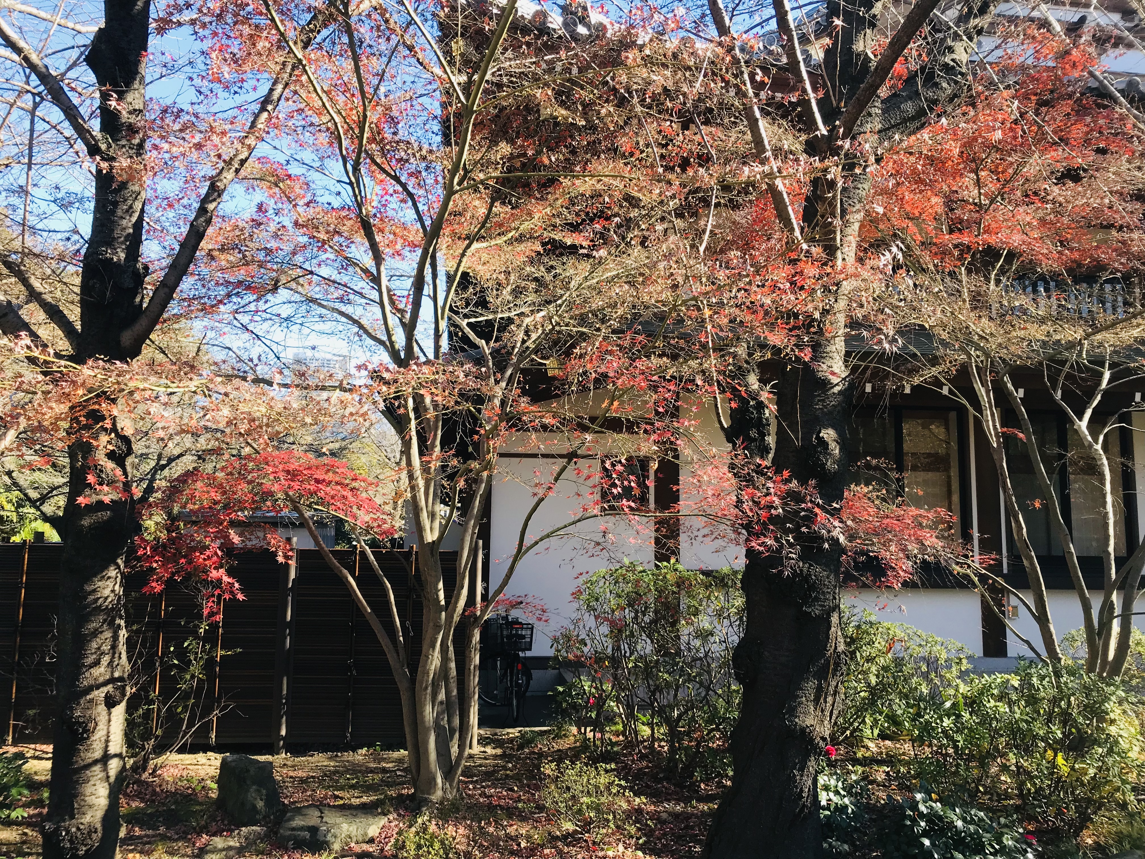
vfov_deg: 49.7
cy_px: 430
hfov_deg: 63.4
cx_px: 572
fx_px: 926
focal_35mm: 28
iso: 20
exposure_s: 1/443
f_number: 1.8
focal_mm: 3.99
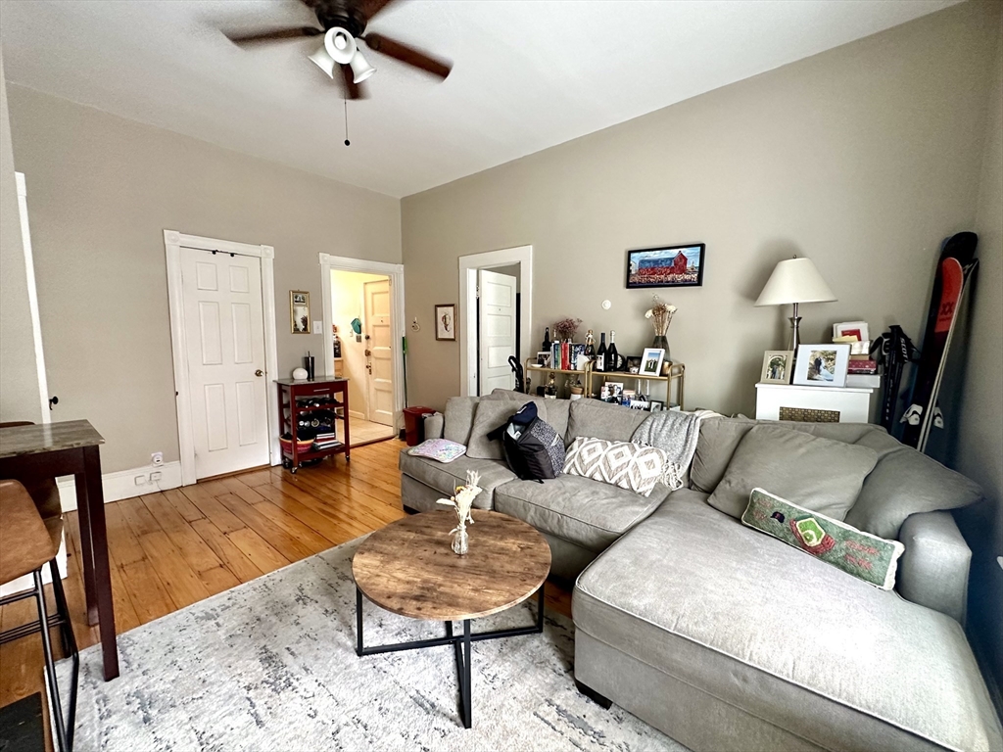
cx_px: 502
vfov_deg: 85.7
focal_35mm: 14
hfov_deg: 102.1
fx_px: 406
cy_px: 376
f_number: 2.2
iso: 320
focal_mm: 2.22
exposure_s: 1/60
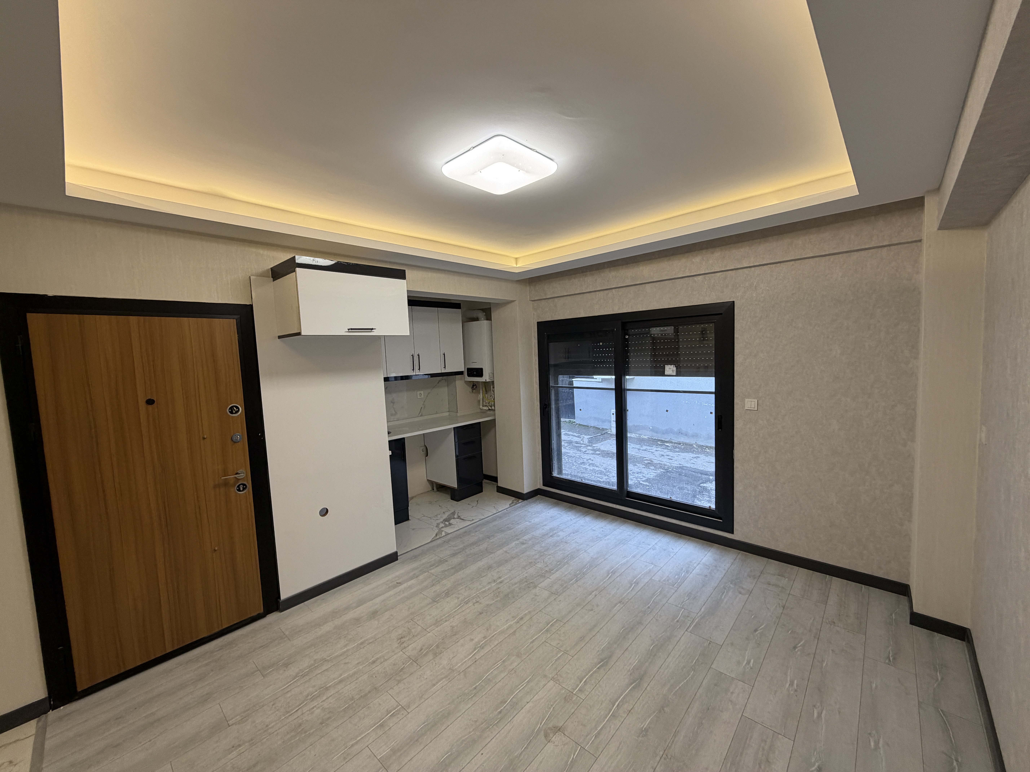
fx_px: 417
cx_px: 515
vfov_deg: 85.7
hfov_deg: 102.1
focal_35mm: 14
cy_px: 386
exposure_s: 1/100
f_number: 2.2
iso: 160
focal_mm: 2.22
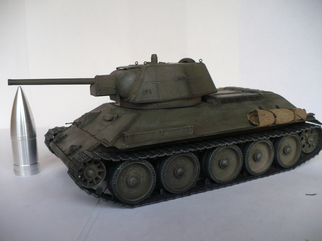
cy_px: 120
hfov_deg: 50.1
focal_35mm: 37
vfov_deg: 38.7
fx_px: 344
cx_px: 161
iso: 100
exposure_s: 1/50
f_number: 2.8
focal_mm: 6.1
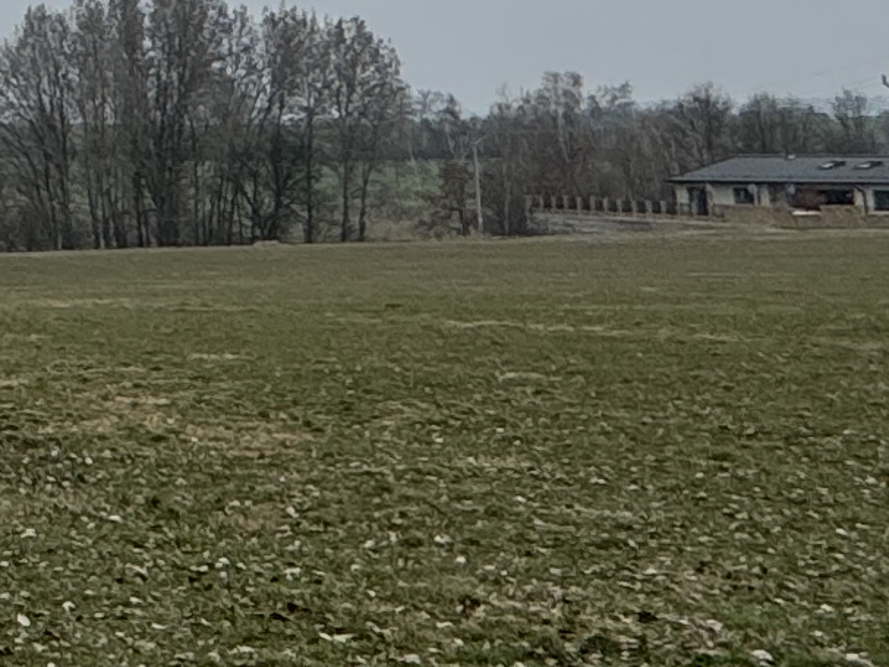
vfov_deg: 15.2
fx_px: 2388
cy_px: -198
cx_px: -972
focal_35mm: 93
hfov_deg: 15.8
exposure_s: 1/779
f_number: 2.2
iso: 50
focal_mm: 2.22
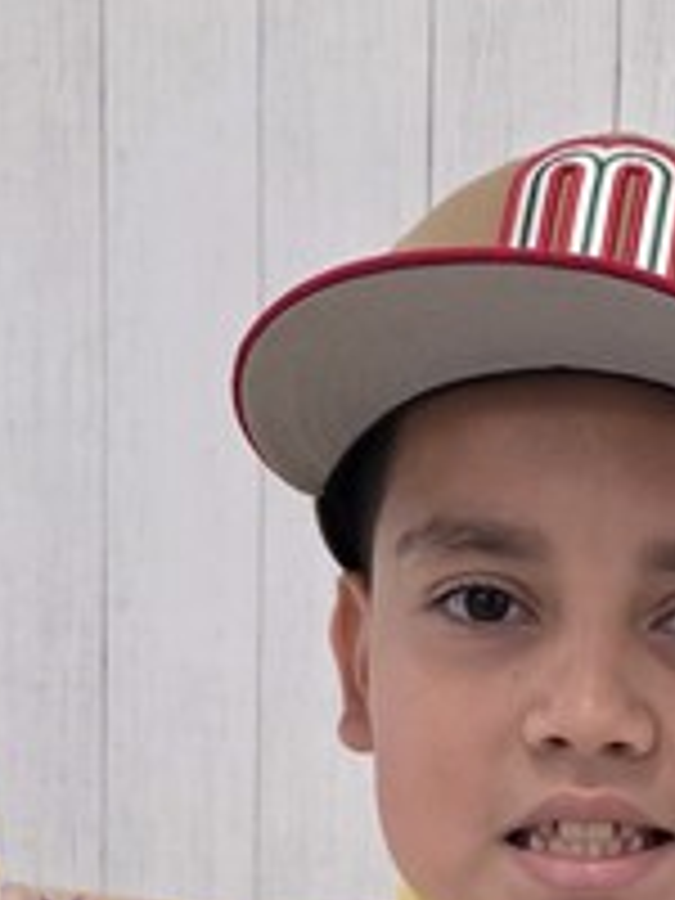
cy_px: 886
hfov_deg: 15.8
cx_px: 666
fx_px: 2392
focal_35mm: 92
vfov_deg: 20.7
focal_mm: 6.3
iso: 125
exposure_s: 1/120
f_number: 1.7
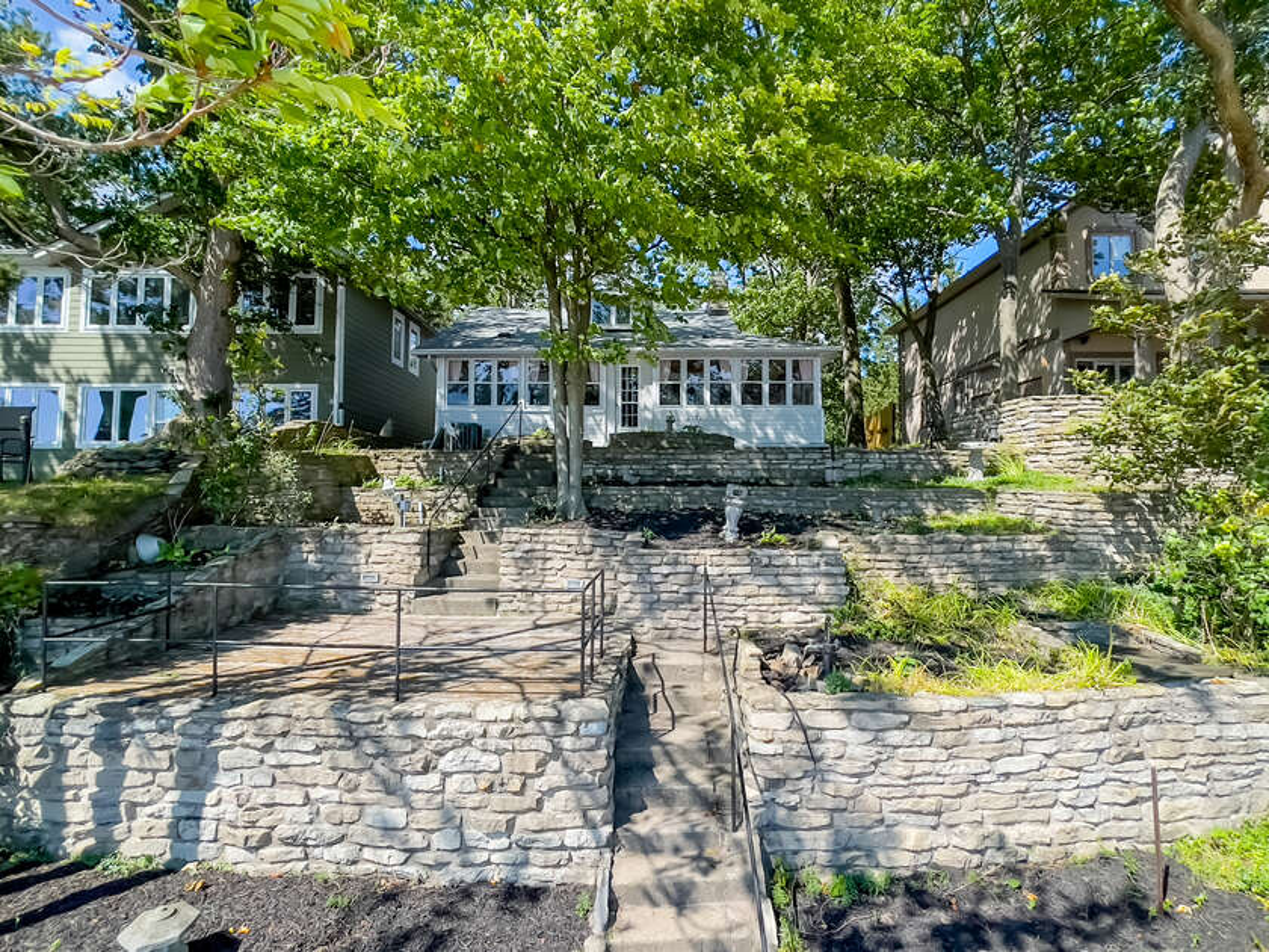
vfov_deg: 89.9
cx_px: 634
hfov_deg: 106.2
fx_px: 477
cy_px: 476
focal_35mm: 13
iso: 25
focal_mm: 1.54
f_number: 2.4
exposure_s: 1/380
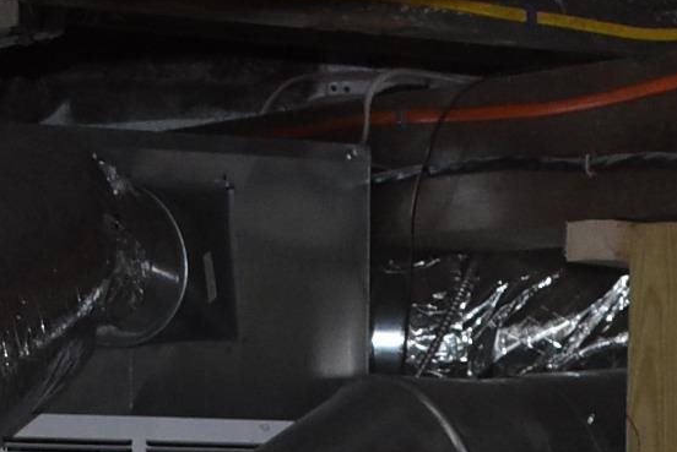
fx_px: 3369
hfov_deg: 11.1
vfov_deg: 7.2
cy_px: 1082
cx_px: 950
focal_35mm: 179
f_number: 3.8
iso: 1600
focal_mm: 22
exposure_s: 1/80
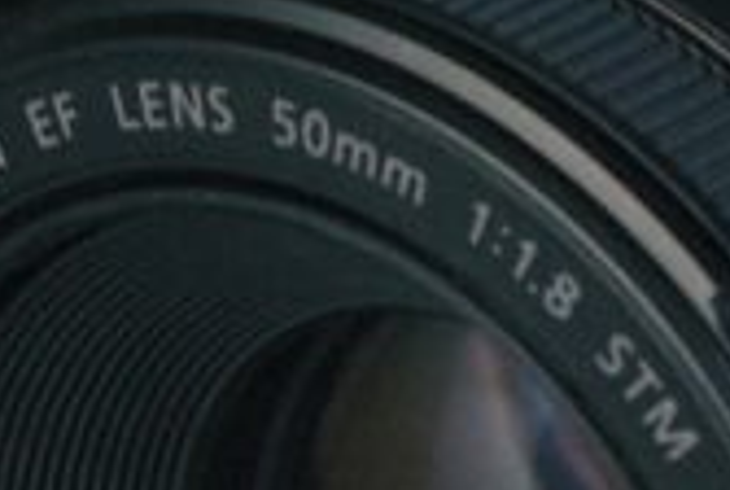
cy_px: 44
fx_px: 10280
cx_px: 887
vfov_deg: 2.7
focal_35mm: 506
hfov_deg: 4.1
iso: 800
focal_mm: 55
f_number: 5.6
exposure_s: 1/20
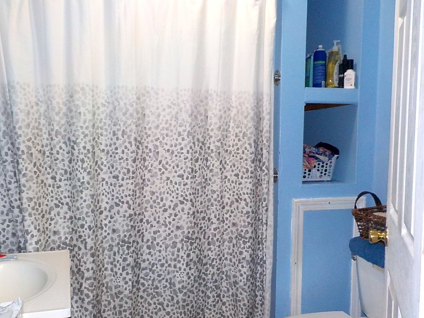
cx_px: 194
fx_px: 416
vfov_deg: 41.8
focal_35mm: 34
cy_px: 168
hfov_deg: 53.9
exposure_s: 1/30
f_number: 3.3
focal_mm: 4.1
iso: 200
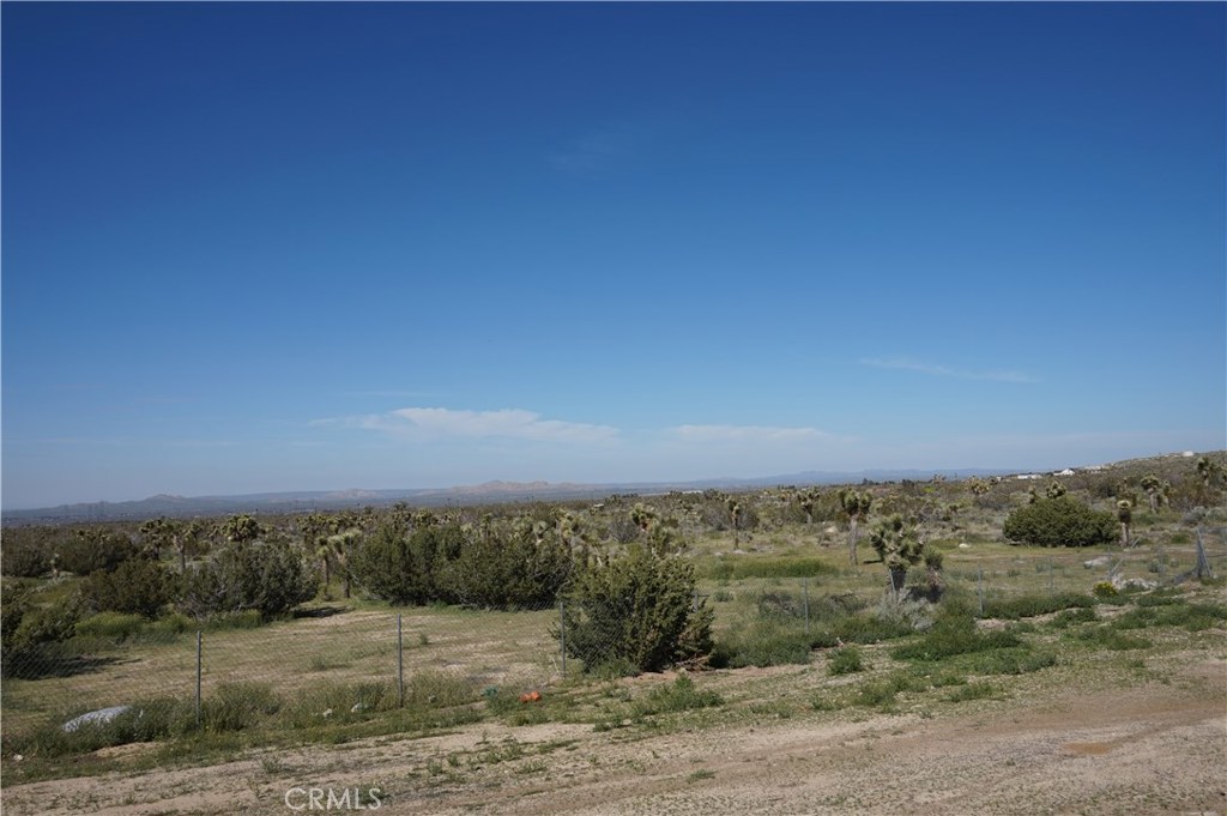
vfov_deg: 45.6
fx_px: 971
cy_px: 408
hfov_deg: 64.6
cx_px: 614
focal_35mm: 28
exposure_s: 1/320
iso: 100
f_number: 11
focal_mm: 19
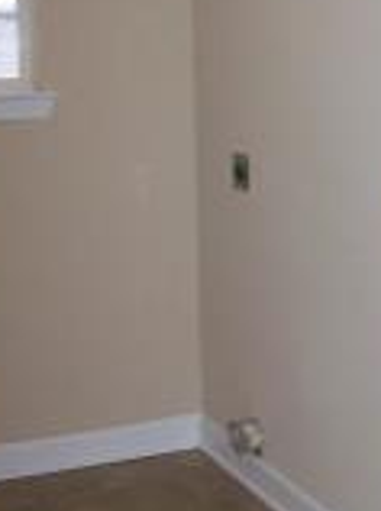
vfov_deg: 24.5
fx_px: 1177
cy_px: 259
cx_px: 378
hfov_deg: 17.9
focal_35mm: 80
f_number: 2.7
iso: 200
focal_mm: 6
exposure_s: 1/64
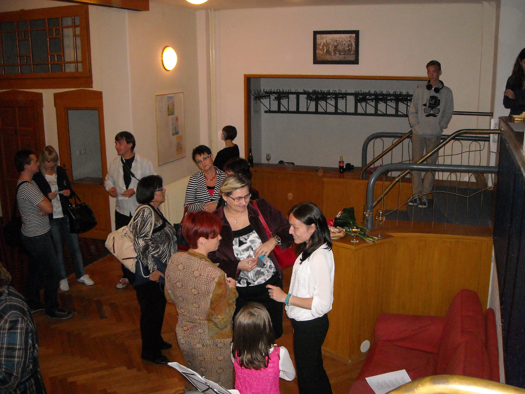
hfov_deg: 52.6
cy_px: 197
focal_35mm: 35
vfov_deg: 40.7
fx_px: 531
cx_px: 262
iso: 518
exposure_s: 1/60
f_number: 2.8
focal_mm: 5.7
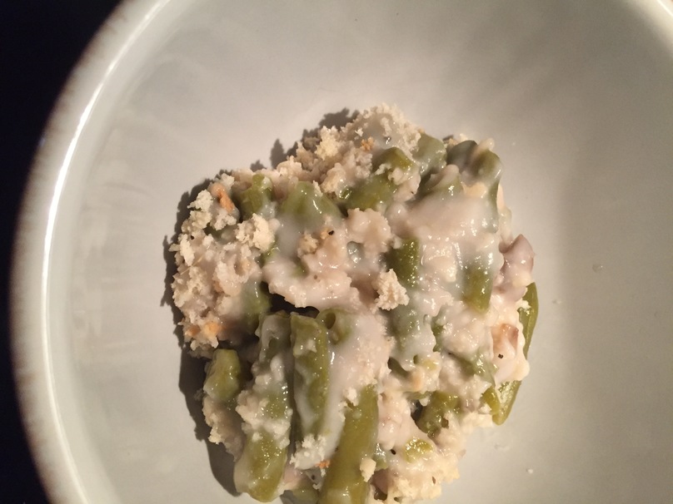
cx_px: 336
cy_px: 252
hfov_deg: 61.7
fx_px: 564
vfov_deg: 48.2
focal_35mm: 29
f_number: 2.2
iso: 250
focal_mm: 4.15
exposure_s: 1/30
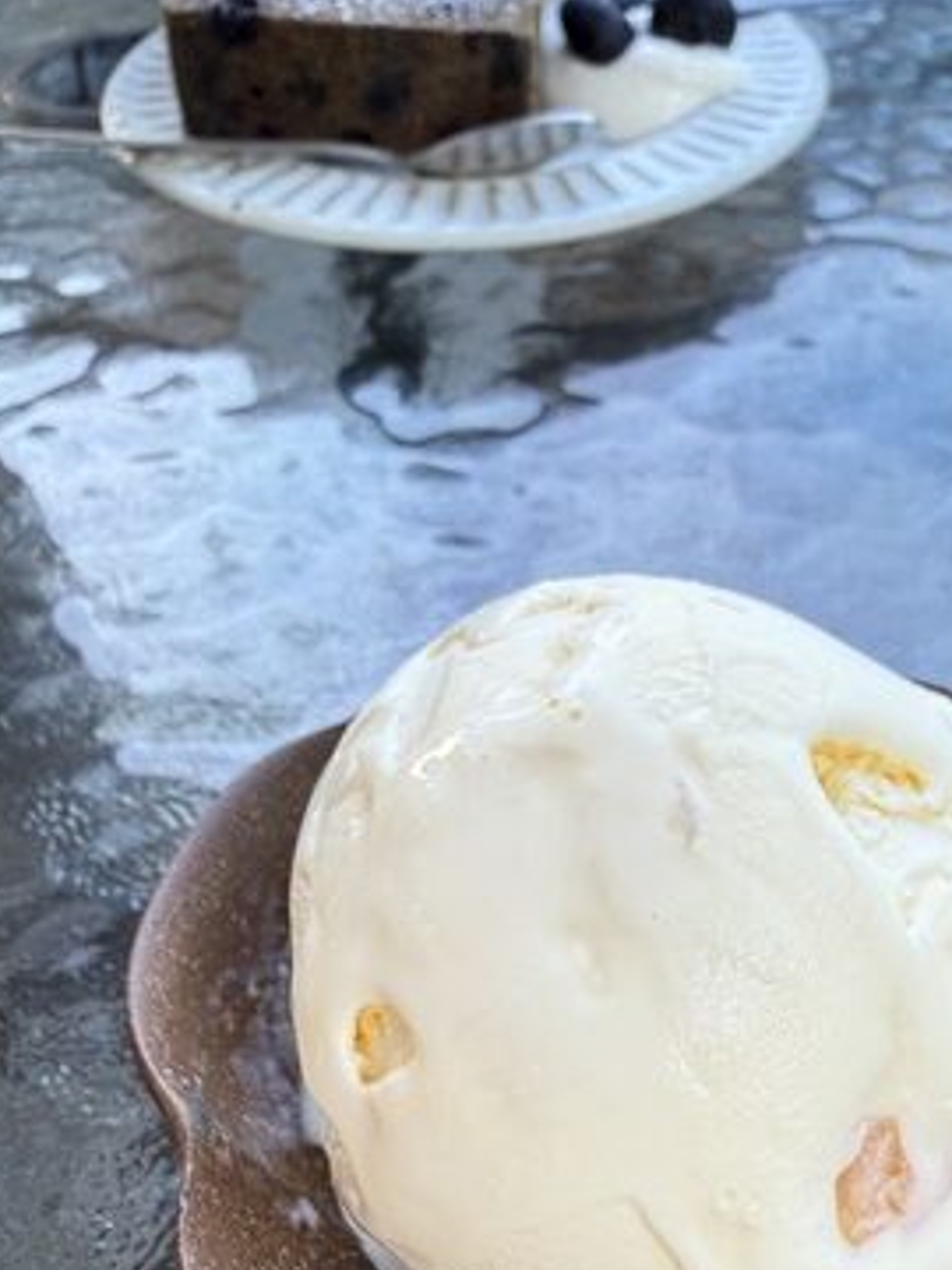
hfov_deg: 39.2
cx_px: 633
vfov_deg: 50.9
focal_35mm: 36
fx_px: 1320
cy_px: 776
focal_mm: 2.22
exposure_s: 1/120
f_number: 2.2
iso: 100
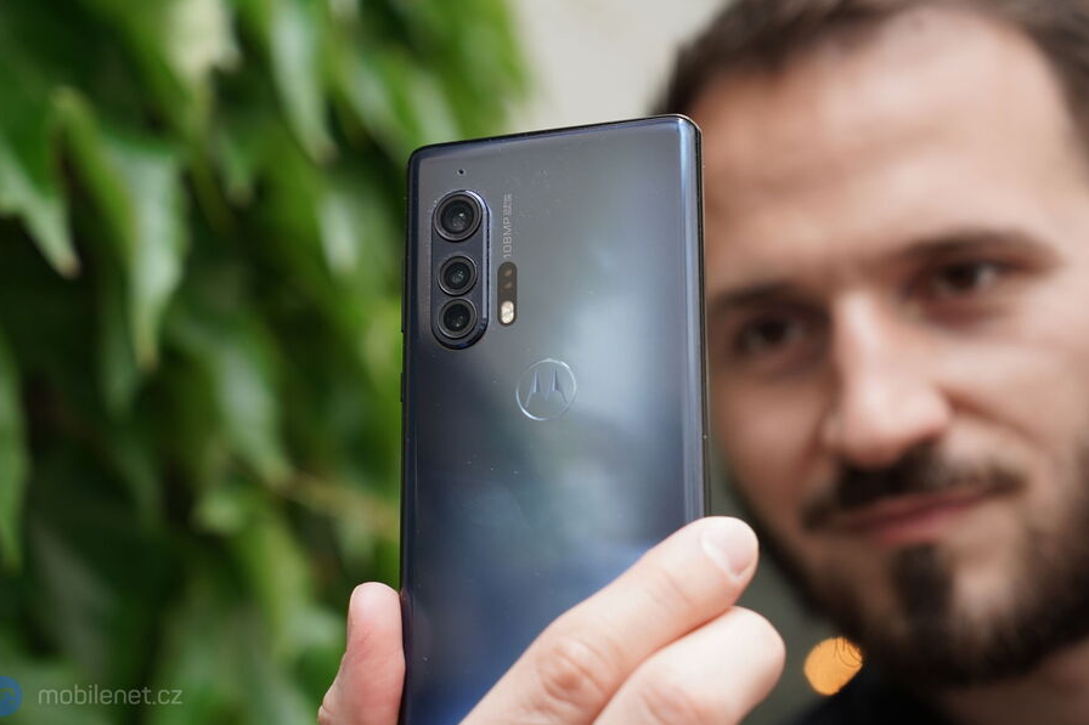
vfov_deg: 18.2
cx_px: 549
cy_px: 344
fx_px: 2268
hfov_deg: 27.0
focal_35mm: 75
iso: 500
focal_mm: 70
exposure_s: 1/200
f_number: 5
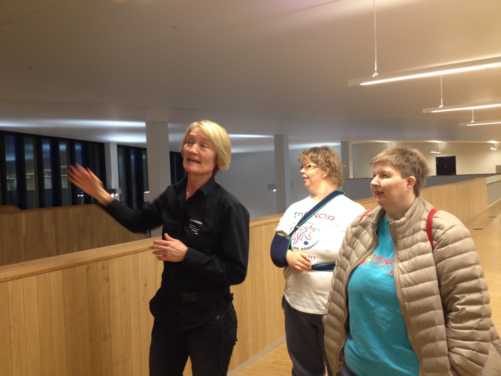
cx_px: 250
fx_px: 507
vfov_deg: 40.7
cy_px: 188
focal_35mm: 35
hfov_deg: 52.6
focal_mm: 4.28
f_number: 2.4
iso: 125
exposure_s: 1/20
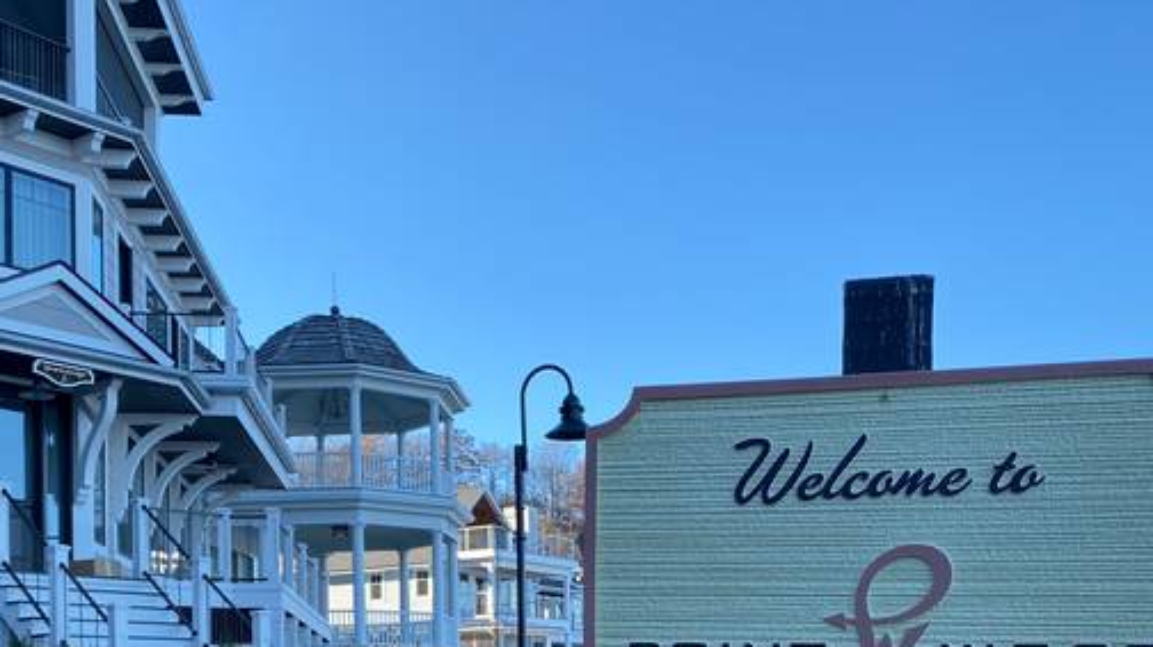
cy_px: 647
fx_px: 1375
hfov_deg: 45.5
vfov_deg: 25.2
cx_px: 604
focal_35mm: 45
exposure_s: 1/905
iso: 32
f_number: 1.8
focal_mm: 4.25
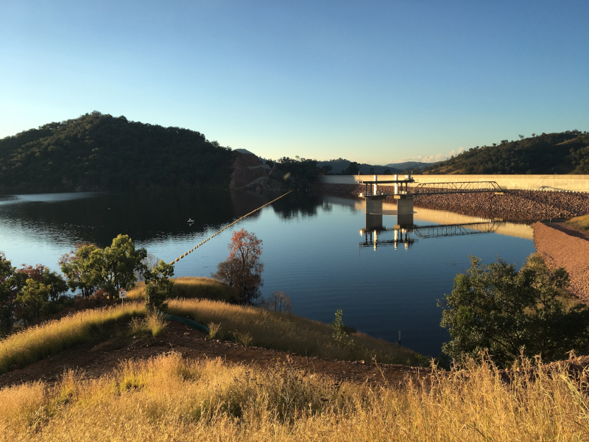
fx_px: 493
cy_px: 221
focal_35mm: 29
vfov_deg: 48.2
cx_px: 294
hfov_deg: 61.7
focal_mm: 4.15
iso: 25
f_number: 2.2
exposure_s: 1/777
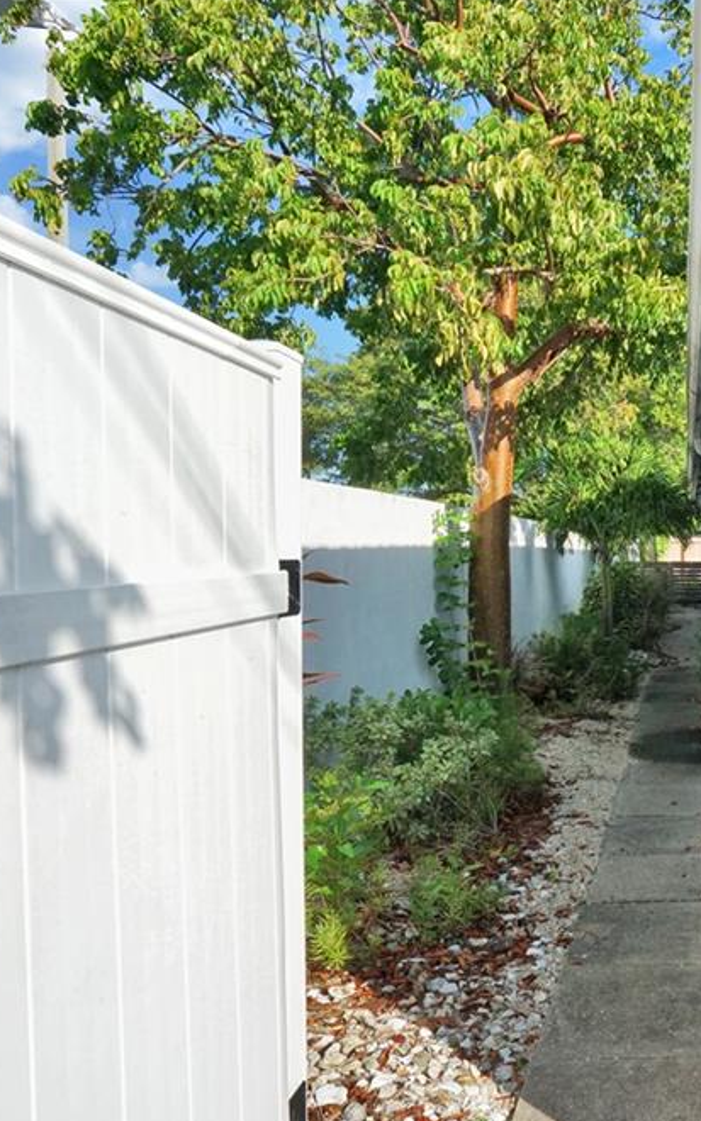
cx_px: 708
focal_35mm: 30
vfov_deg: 62.9
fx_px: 917
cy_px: 572
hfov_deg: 37.2
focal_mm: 19
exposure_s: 1/160
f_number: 22
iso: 500
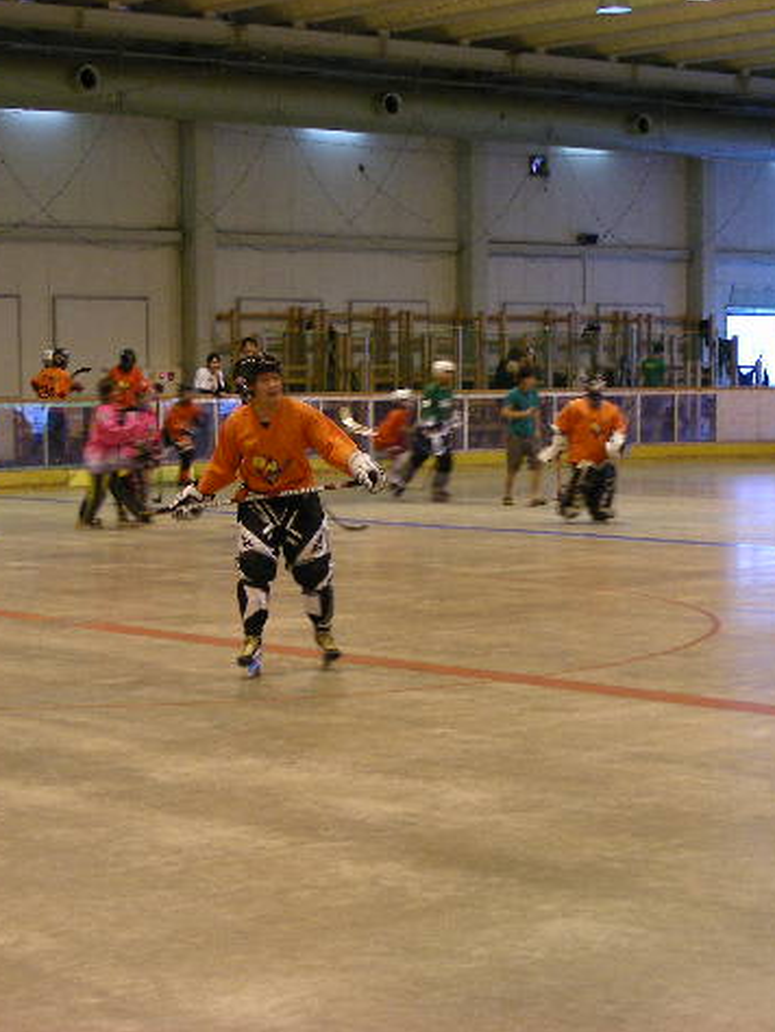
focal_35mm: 85
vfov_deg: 23.0
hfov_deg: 17.4
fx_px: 2535
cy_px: 512
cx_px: 353
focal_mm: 10.5
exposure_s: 1/30
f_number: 3.5
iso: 177
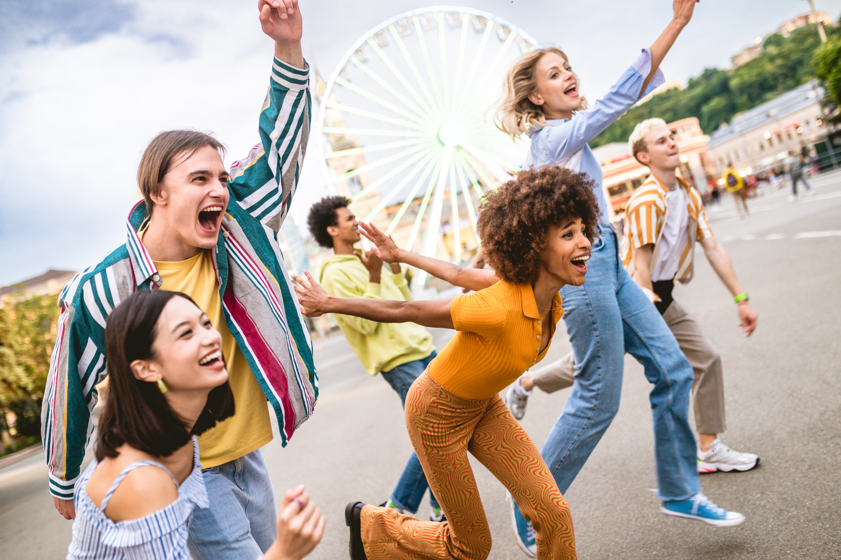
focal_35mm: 35
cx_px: 420
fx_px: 817
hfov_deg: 54.5
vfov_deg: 37.8
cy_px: 280
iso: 400
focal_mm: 35
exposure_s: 1/250
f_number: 2.5
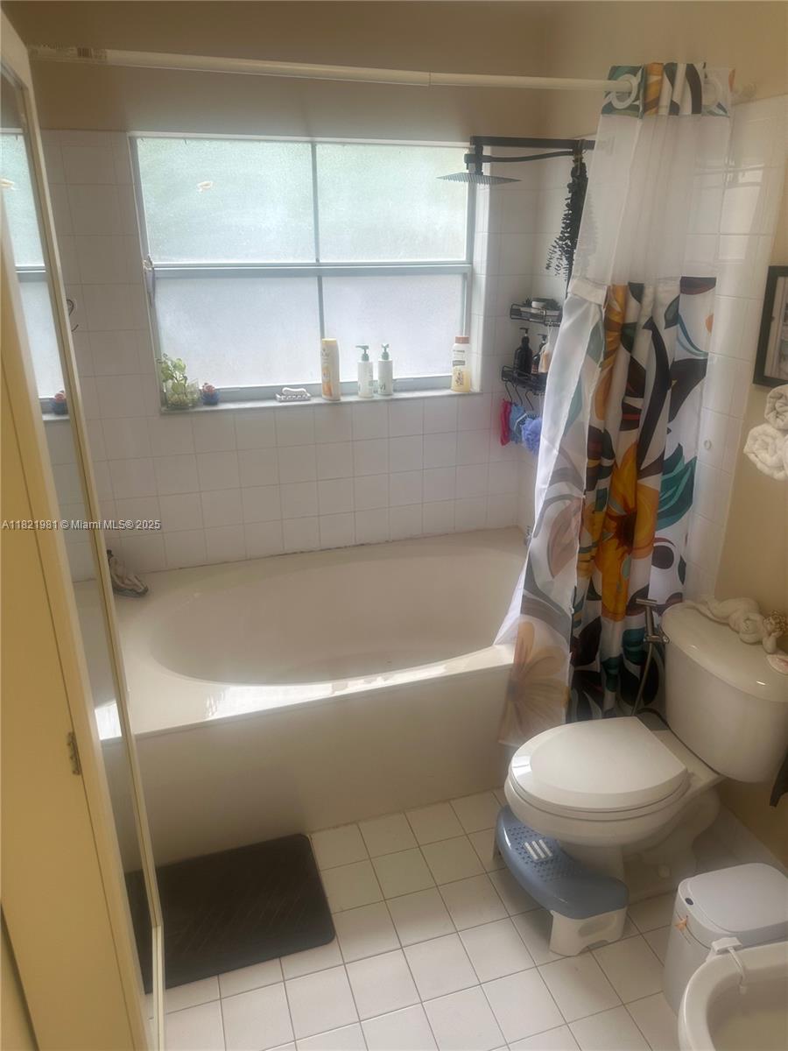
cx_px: 394
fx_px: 728
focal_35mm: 24
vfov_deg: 71.6
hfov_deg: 56.8
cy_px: 526
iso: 64
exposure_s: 1/213
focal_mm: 6.86
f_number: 1.78
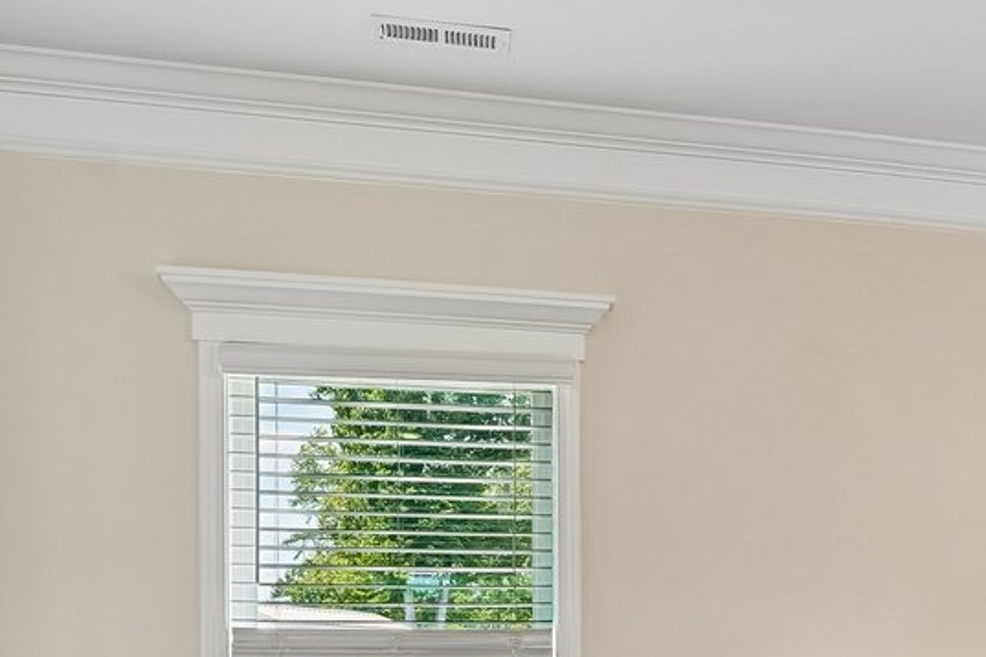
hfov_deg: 29.6
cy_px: 729
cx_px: 1003
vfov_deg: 20.5
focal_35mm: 63
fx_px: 1723
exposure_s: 1/15
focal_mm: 16.5
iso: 400
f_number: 8
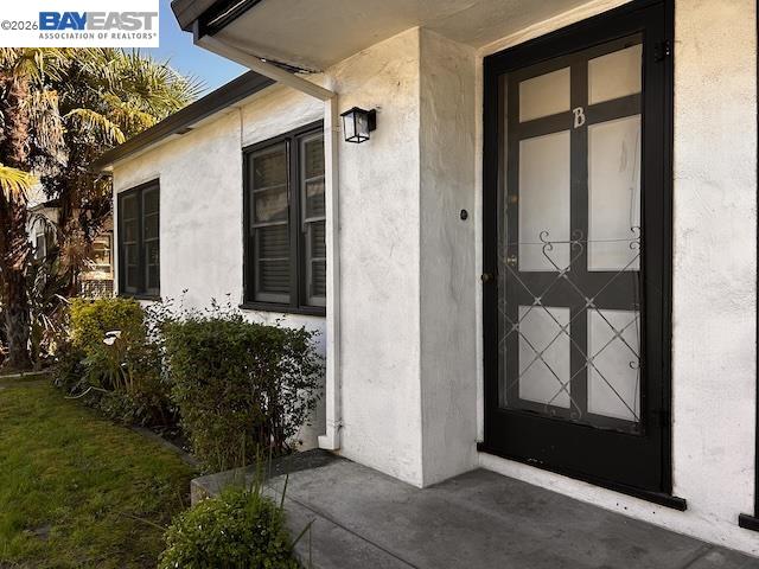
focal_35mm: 26
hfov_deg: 67.3
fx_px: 570
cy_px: 284
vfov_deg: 53.1
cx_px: 380
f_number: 1.5
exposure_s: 1/646
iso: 50
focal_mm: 5.7
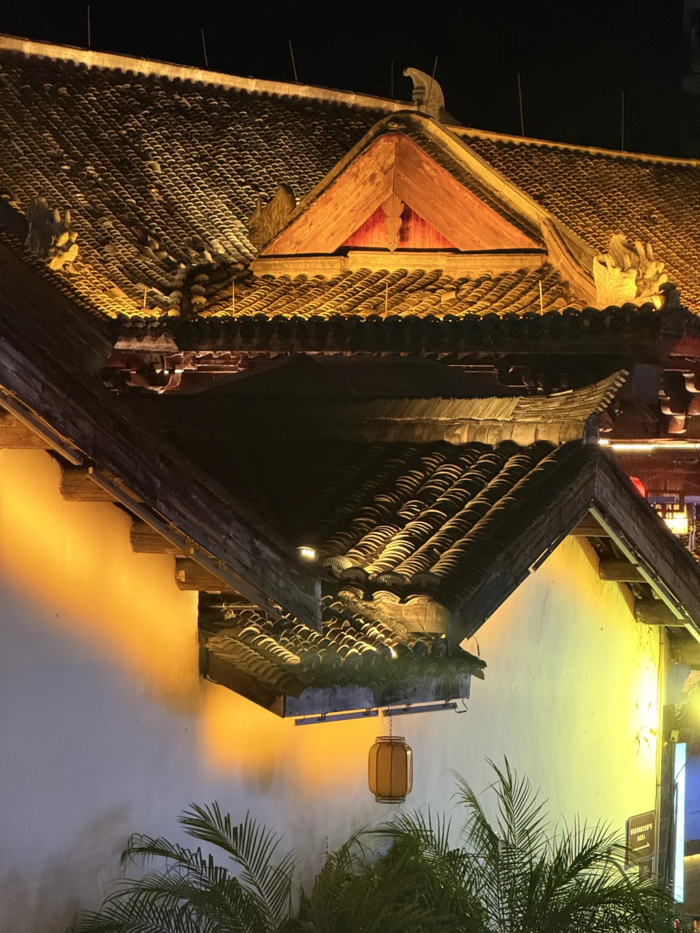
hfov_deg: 12.3
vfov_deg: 16.4
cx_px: 350
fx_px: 3235
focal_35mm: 120
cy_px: 466
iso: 640
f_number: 2.8
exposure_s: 1/50
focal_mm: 15.66
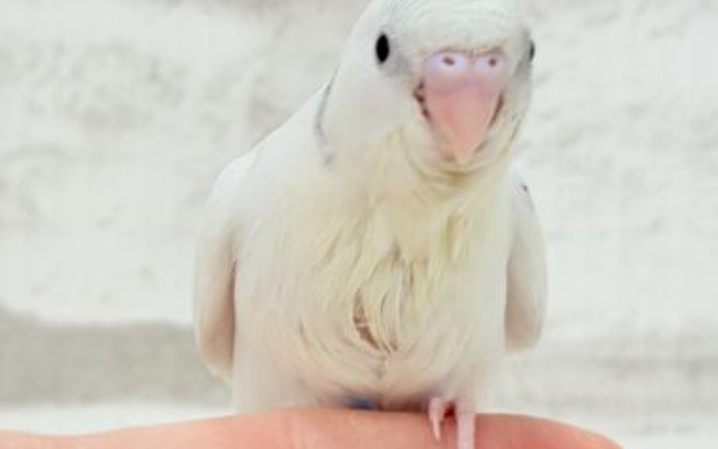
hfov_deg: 22.2
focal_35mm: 93
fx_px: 1820
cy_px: 231
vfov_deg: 14.1
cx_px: 254
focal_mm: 5.96
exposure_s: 1/50
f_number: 1.6
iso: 40
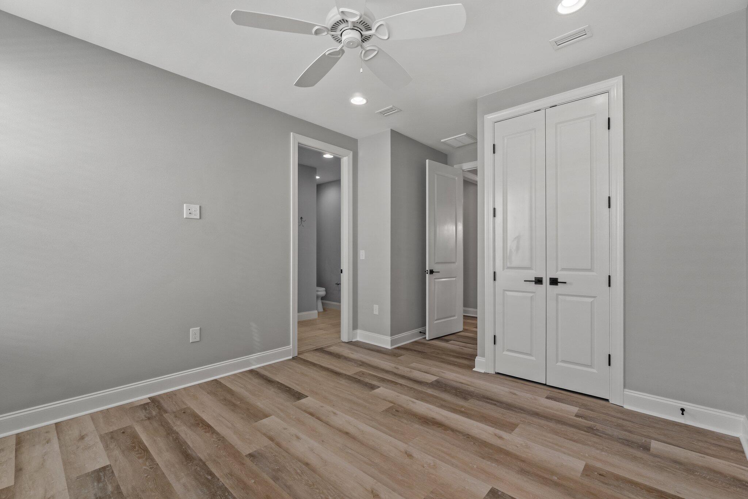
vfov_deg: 77.3
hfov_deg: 100.4
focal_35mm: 15
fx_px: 312
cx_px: 374
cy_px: 250
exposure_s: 1/1.25
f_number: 9
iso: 400
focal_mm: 10
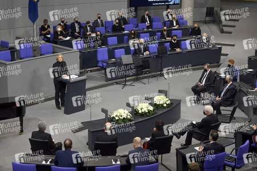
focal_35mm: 70
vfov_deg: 19.4
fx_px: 499
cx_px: 128
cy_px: 86
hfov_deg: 28.9
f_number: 5
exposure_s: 1/400
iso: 5000
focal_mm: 70
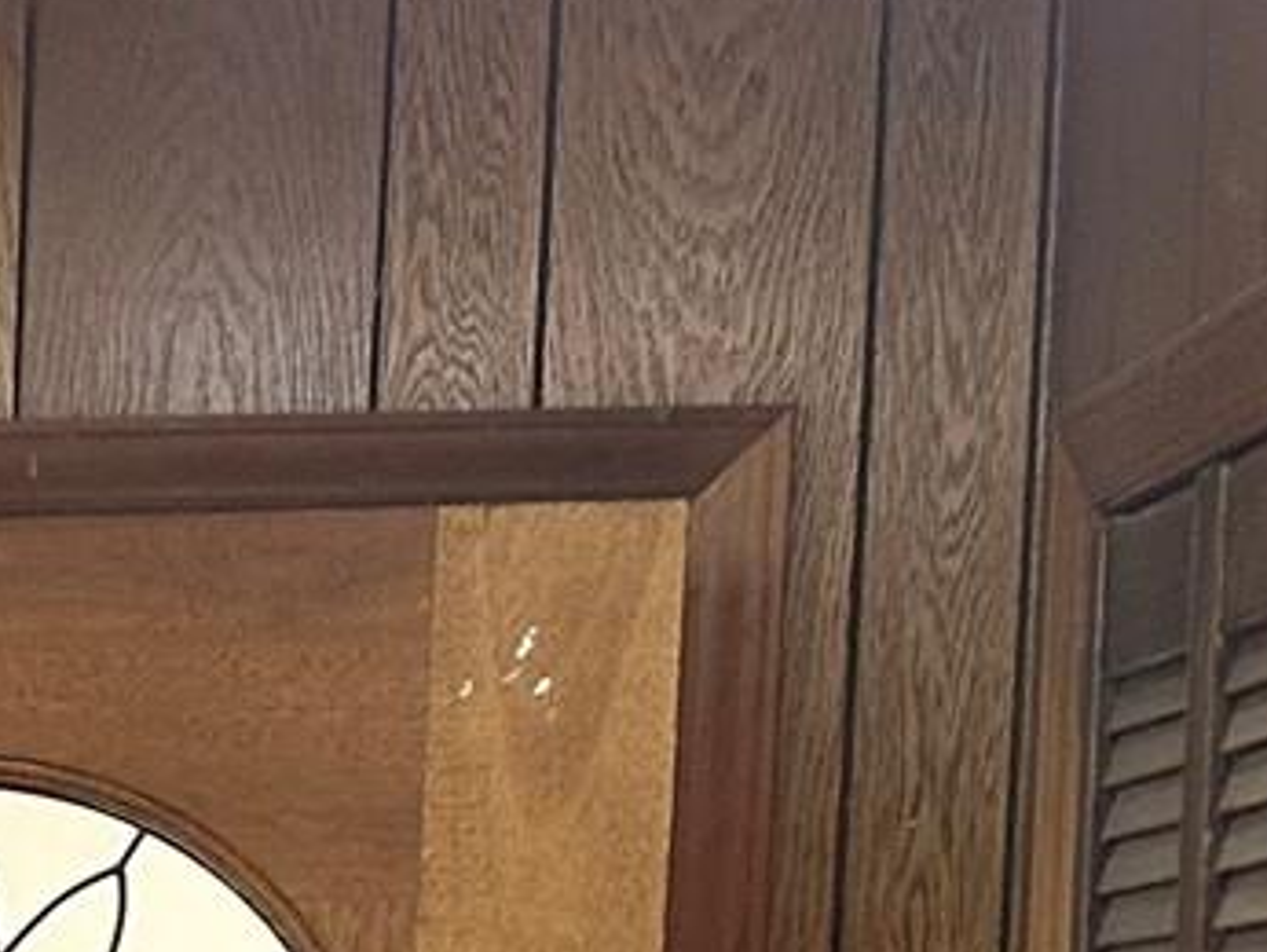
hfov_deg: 12.7
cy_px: 1615
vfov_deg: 10.0
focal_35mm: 142
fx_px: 5201
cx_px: -959
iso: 250
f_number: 1.78
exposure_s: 1/60
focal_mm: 6.86
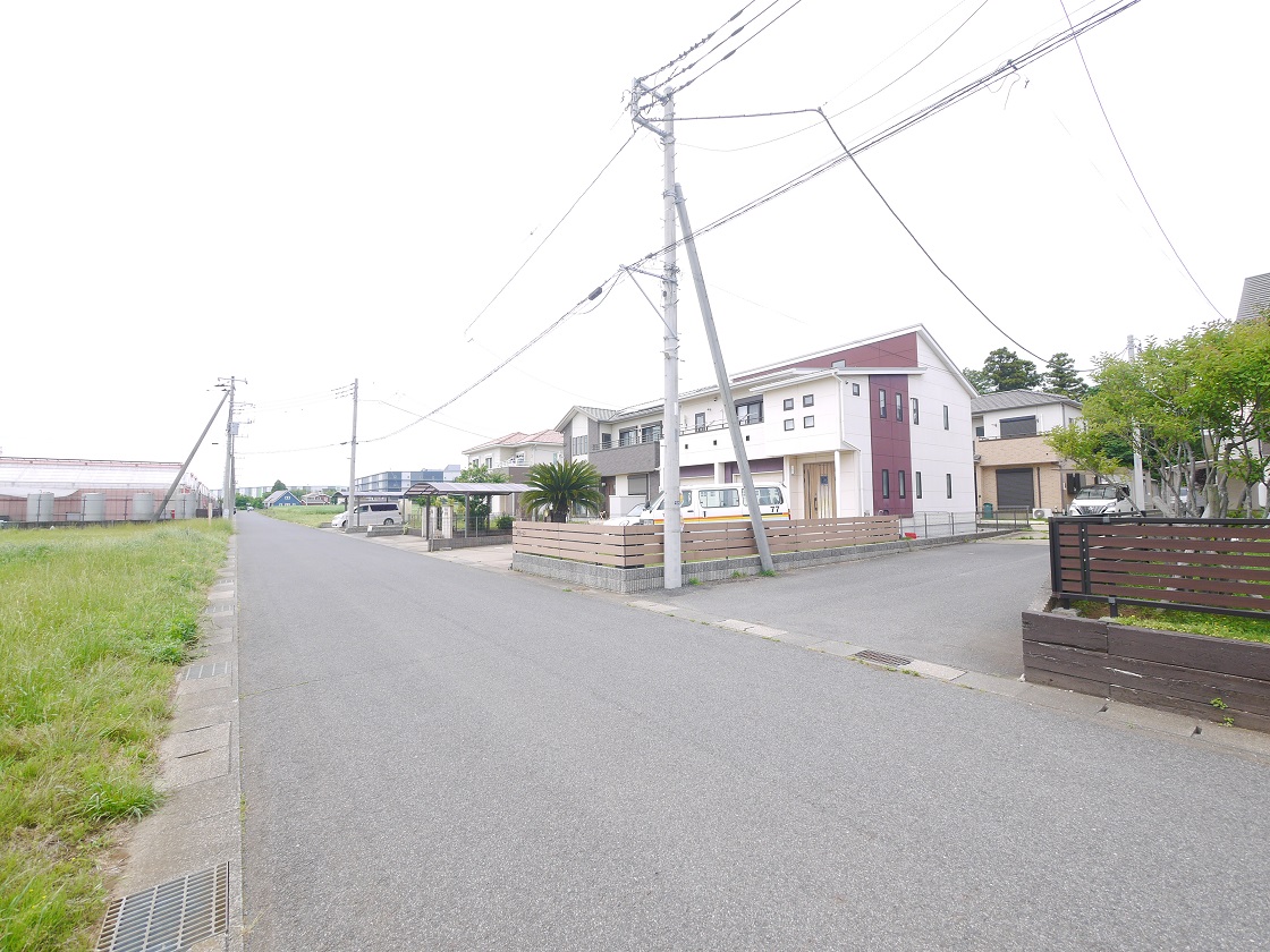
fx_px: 514
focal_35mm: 14
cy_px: 476
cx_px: 635
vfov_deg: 85.7
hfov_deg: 102.1
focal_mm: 7
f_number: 6.3
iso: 160
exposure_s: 1/320
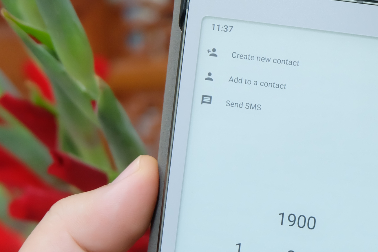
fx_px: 1092
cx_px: 311
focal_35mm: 104
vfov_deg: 13.0
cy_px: 238
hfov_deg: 19.4
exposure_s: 1/60
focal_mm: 35.5
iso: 2000
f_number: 5
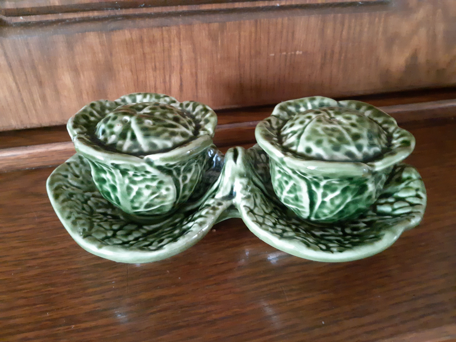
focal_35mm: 26
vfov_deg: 53.1
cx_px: 228
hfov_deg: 67.3
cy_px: 171
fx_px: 343
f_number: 1.7
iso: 1250
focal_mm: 3.93
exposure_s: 1/10
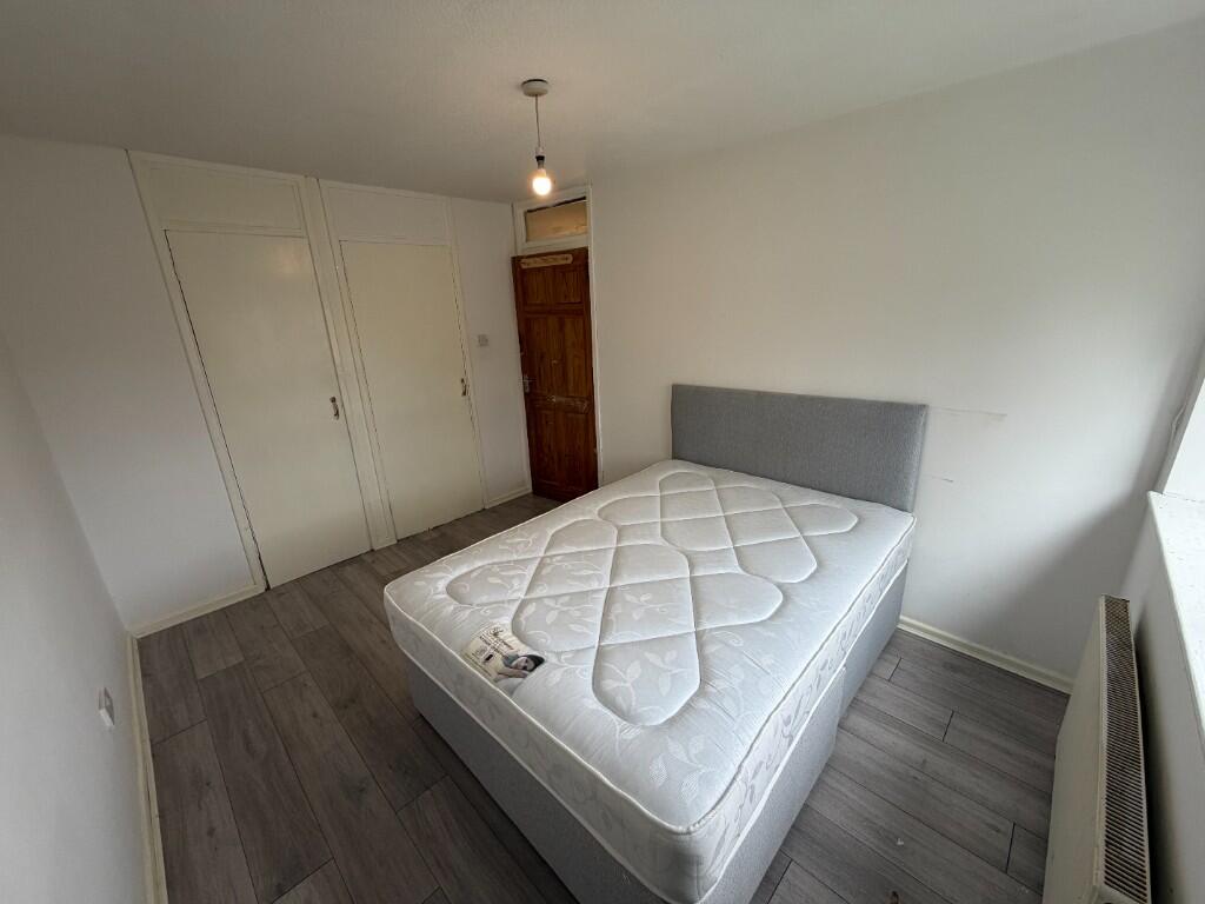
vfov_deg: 85.7
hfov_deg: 102.1
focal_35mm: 14
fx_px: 487
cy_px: 452
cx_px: 602
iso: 100
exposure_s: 1/121
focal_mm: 2.22
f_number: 2.2
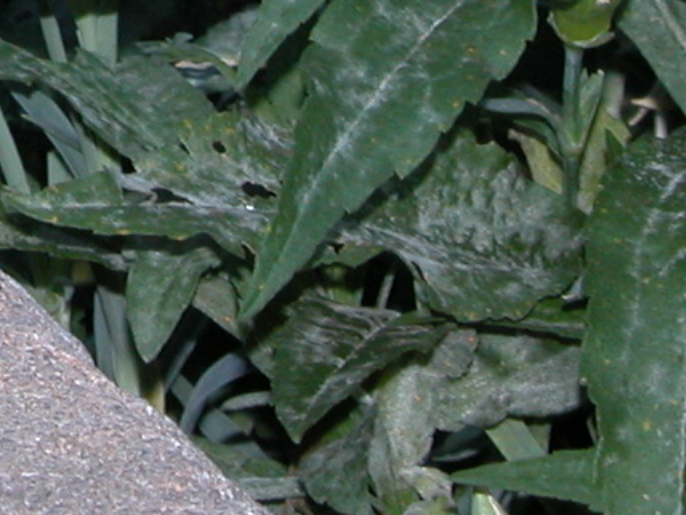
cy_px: -698
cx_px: -910
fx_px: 9180
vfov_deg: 3.2
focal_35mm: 463
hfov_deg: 4.2
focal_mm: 23.7
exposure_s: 1/125
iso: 100
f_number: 6.4
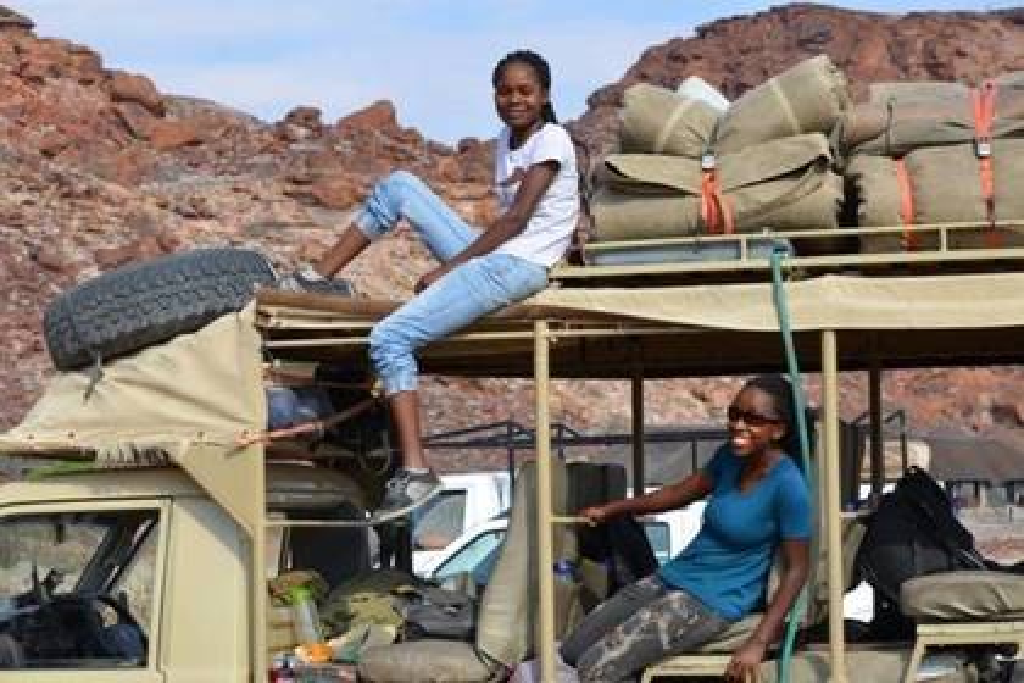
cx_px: 512
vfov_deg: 16.6
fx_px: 2346
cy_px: 342
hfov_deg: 24.6
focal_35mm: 82
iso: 100
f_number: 8
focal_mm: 55
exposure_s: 1/250
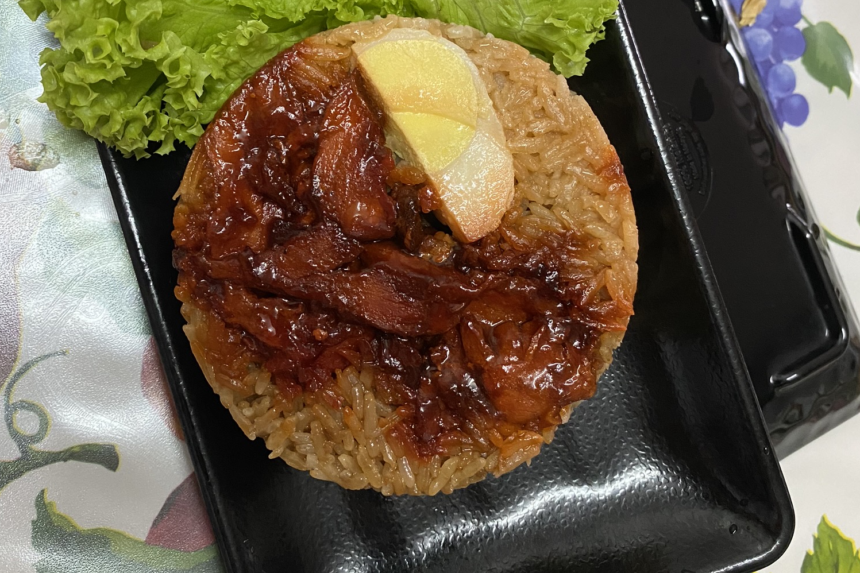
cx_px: 424
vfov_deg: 35.4
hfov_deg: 51.9
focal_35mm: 37
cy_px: 171
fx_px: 884
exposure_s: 1/50
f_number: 1.8
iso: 400
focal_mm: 4.25
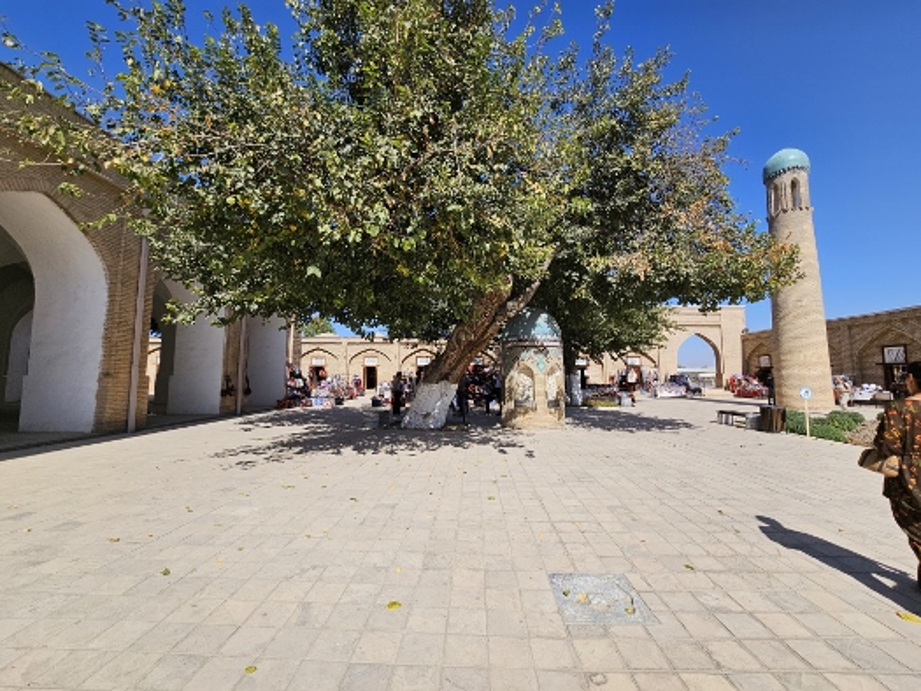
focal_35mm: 13
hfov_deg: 106.2
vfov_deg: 89.9
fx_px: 346
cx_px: 460
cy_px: 346
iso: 50
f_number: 2.2
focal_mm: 2.2
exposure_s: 1/3134
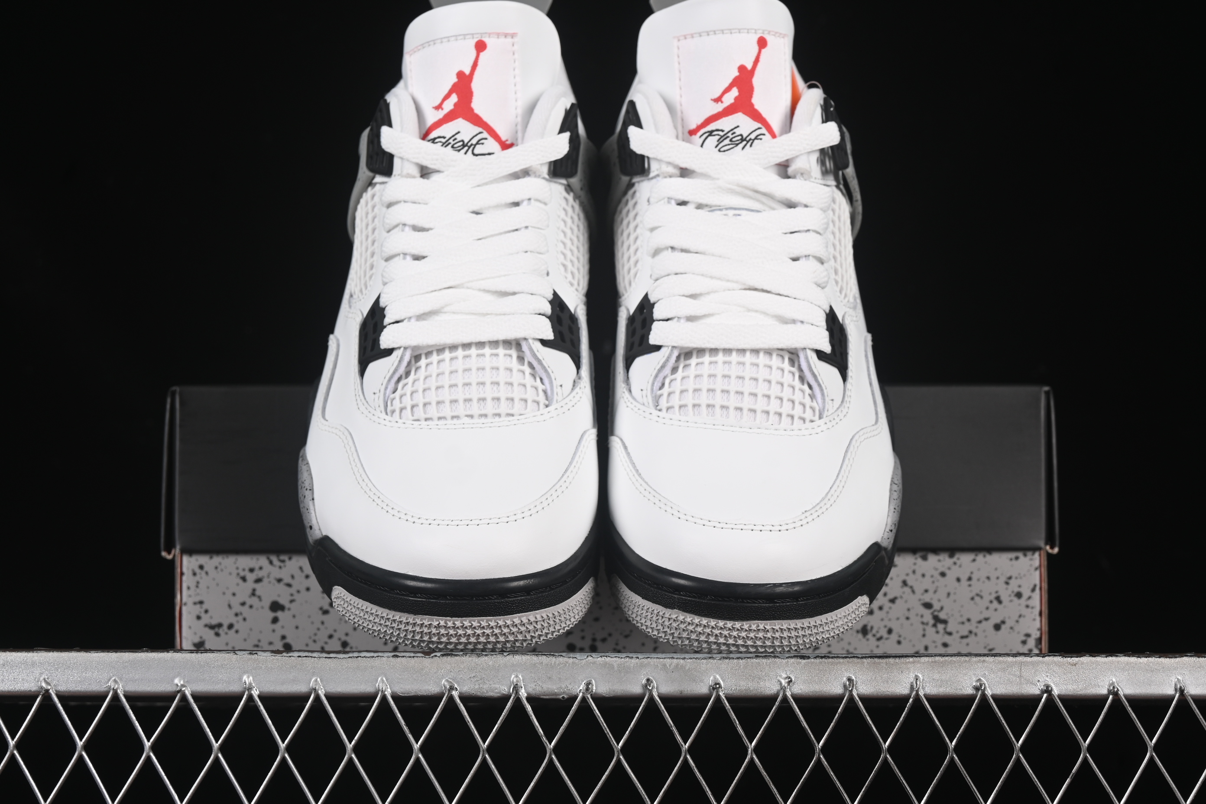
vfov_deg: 18.2
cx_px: 603
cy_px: 402
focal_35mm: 75
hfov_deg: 27.0
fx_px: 2512
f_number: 8
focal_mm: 50
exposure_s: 1/80
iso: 160
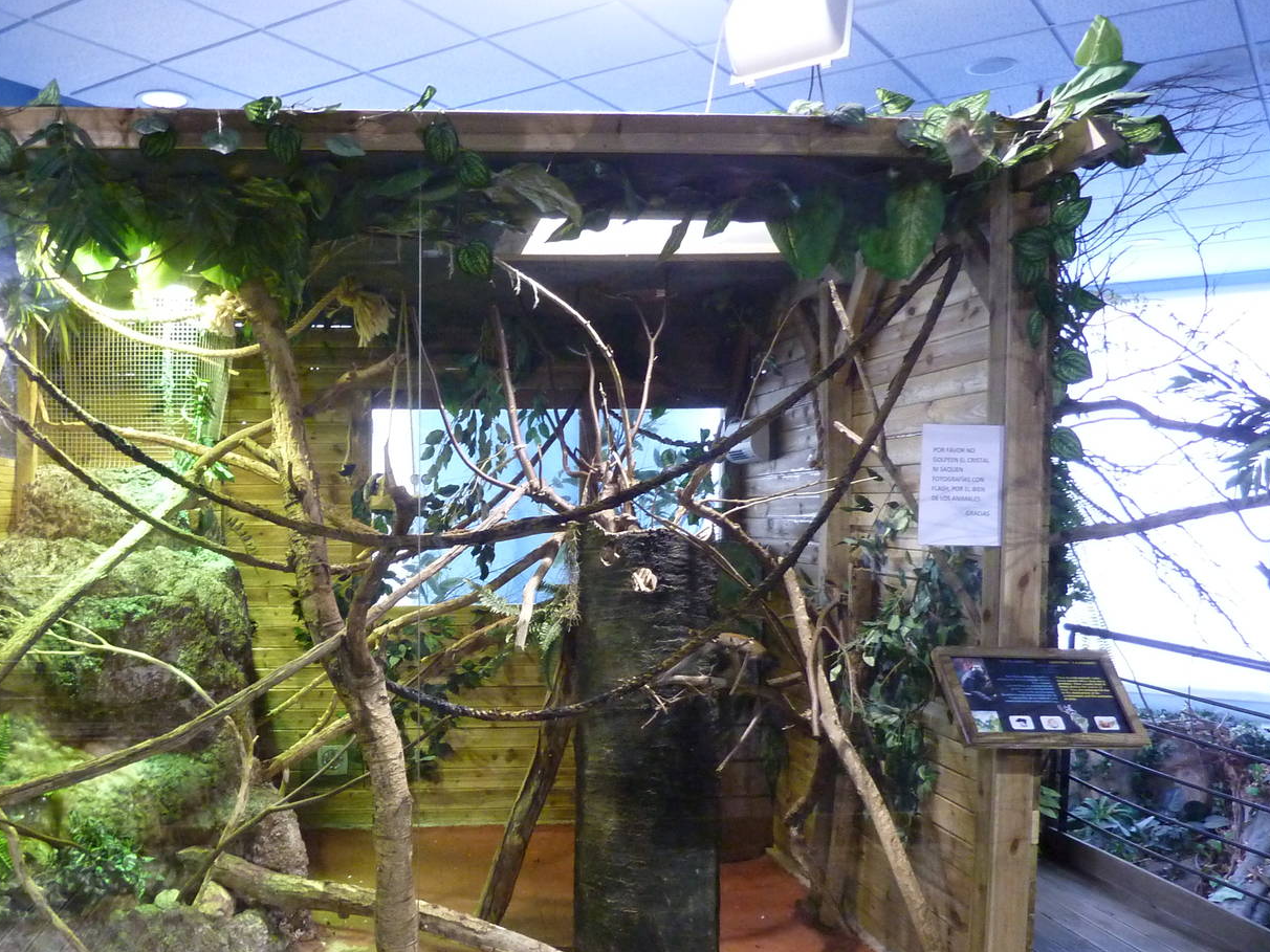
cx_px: 454
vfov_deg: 42.6
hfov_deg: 54.5
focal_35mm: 33
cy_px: 593
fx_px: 1211
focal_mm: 4.1
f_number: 3.3
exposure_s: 1/10
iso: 400
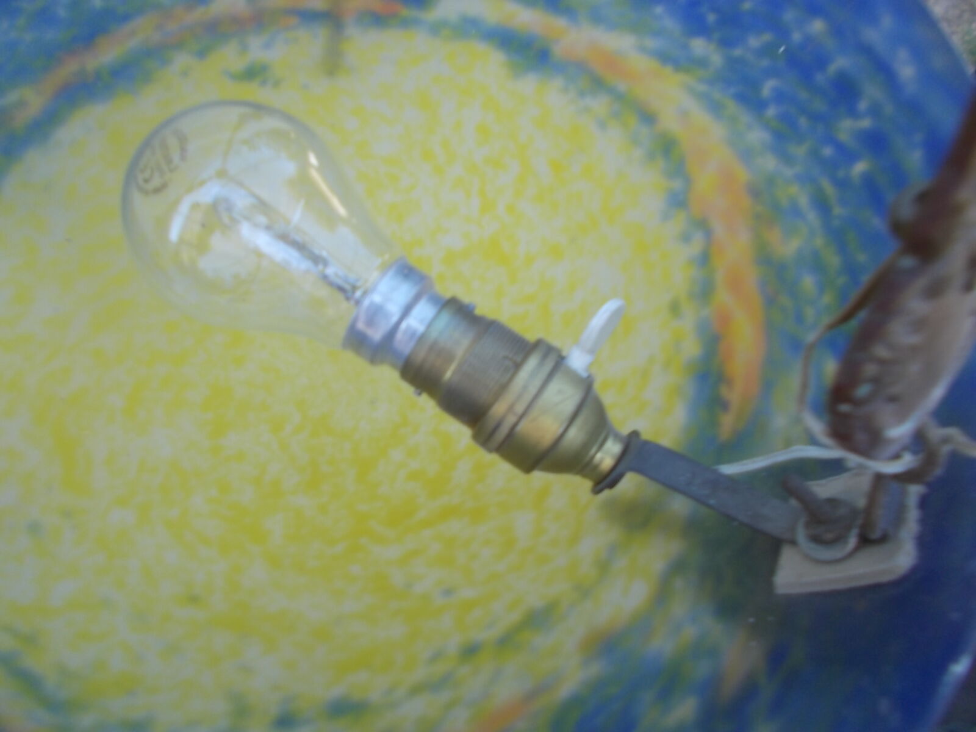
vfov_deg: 53.1
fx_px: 733
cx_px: 488
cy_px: 366
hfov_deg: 67.3
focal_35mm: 26
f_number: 3.2
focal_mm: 4.6
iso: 80
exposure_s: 1/80
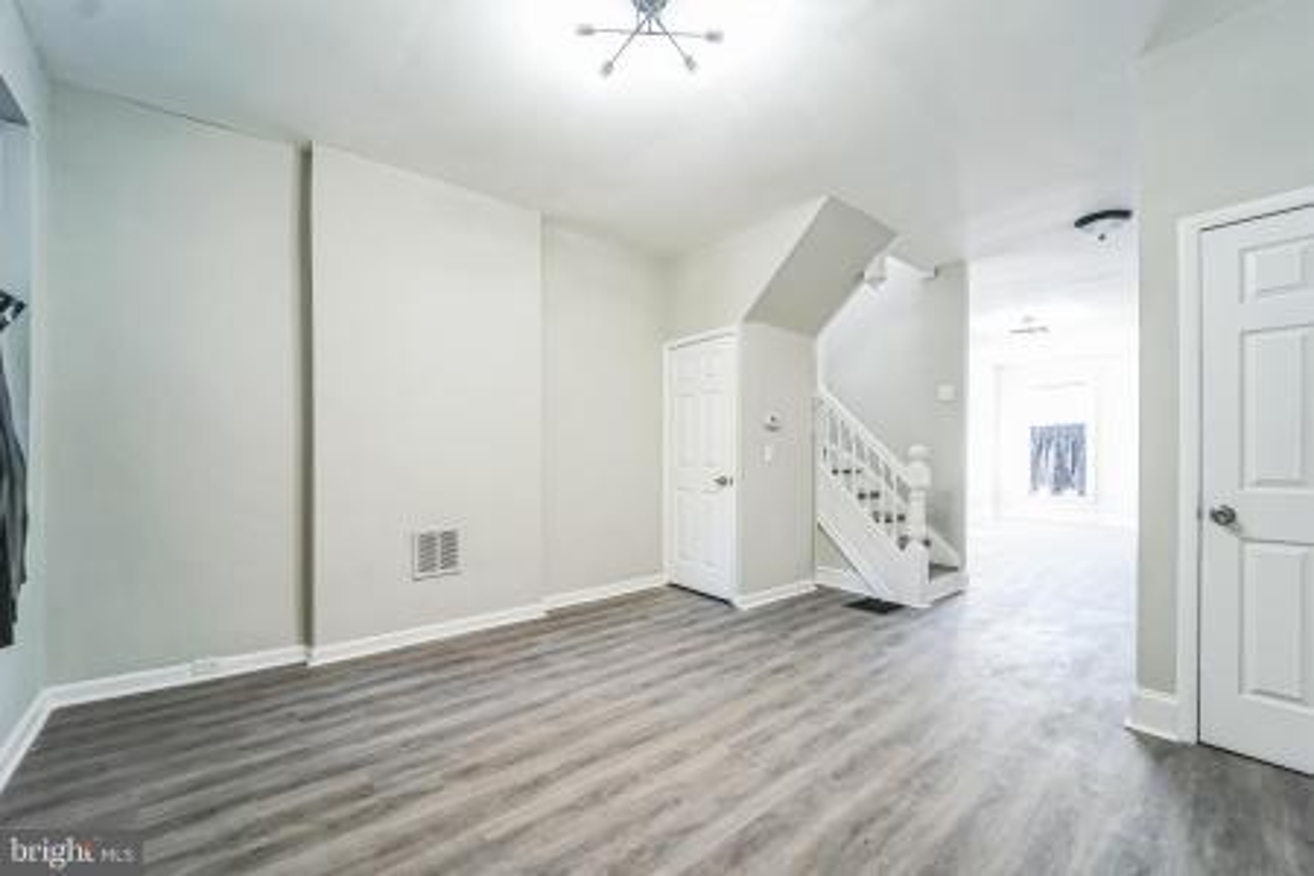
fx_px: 511
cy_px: 438
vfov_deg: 81.2
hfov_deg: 104.3
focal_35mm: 14
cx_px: 657
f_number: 5.6
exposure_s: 1/30
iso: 800
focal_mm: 14
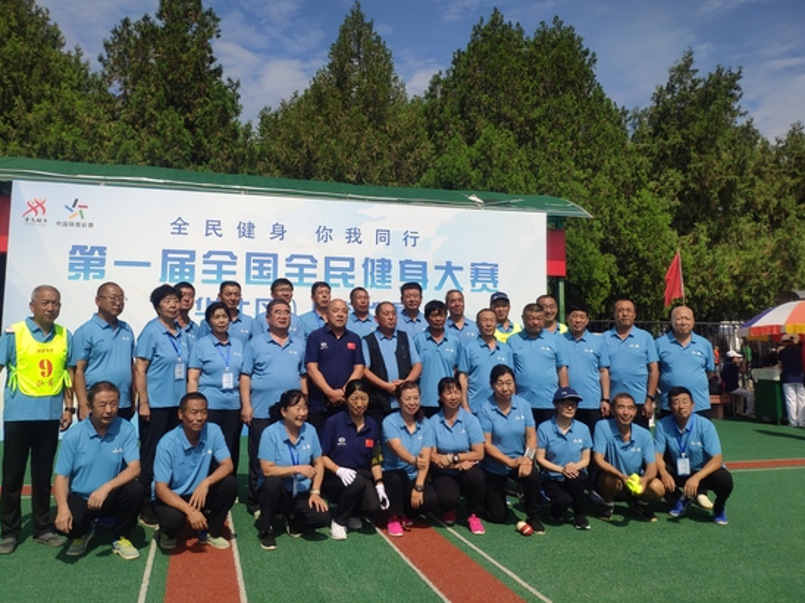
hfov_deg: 73.9
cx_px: 383
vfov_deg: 58.8
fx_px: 535
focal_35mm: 23
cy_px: 276
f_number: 1.8
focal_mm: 4.22
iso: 100
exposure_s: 1/3918
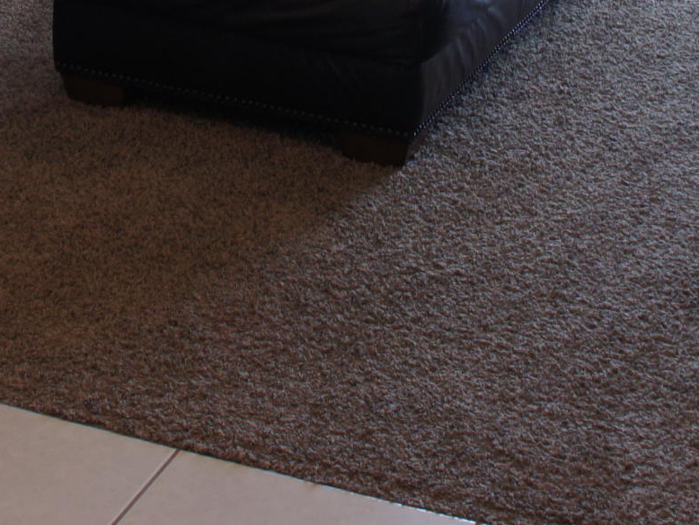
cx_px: 223
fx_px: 2020
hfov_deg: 19.6
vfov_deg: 13.7
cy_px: -324
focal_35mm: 100
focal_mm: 18
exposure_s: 1/50
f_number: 4.5
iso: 200
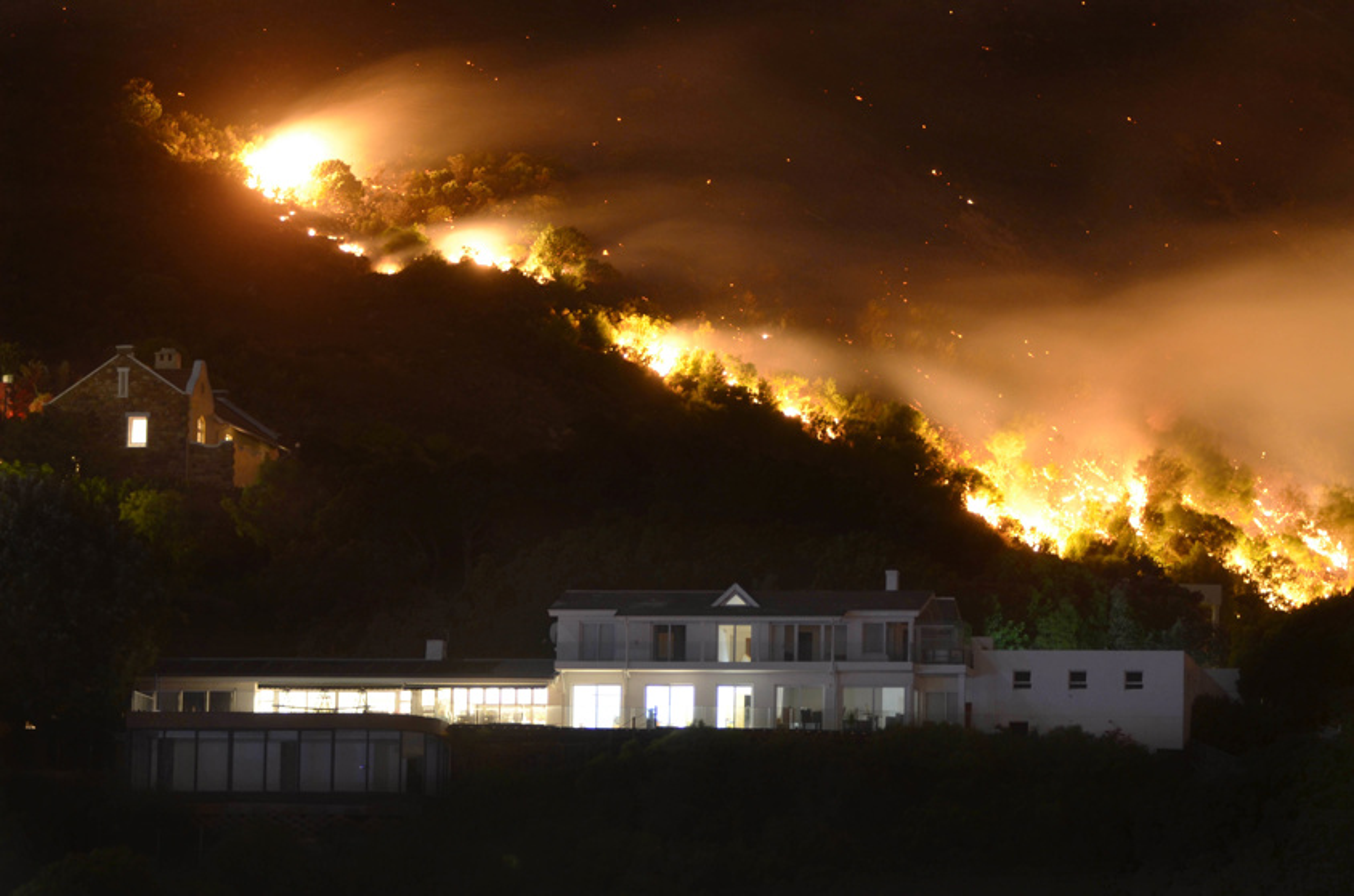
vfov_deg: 7.6
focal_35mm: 180
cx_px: 677
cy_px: 448
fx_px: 6756
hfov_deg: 11.4
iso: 250
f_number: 2.8
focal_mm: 120
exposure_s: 3
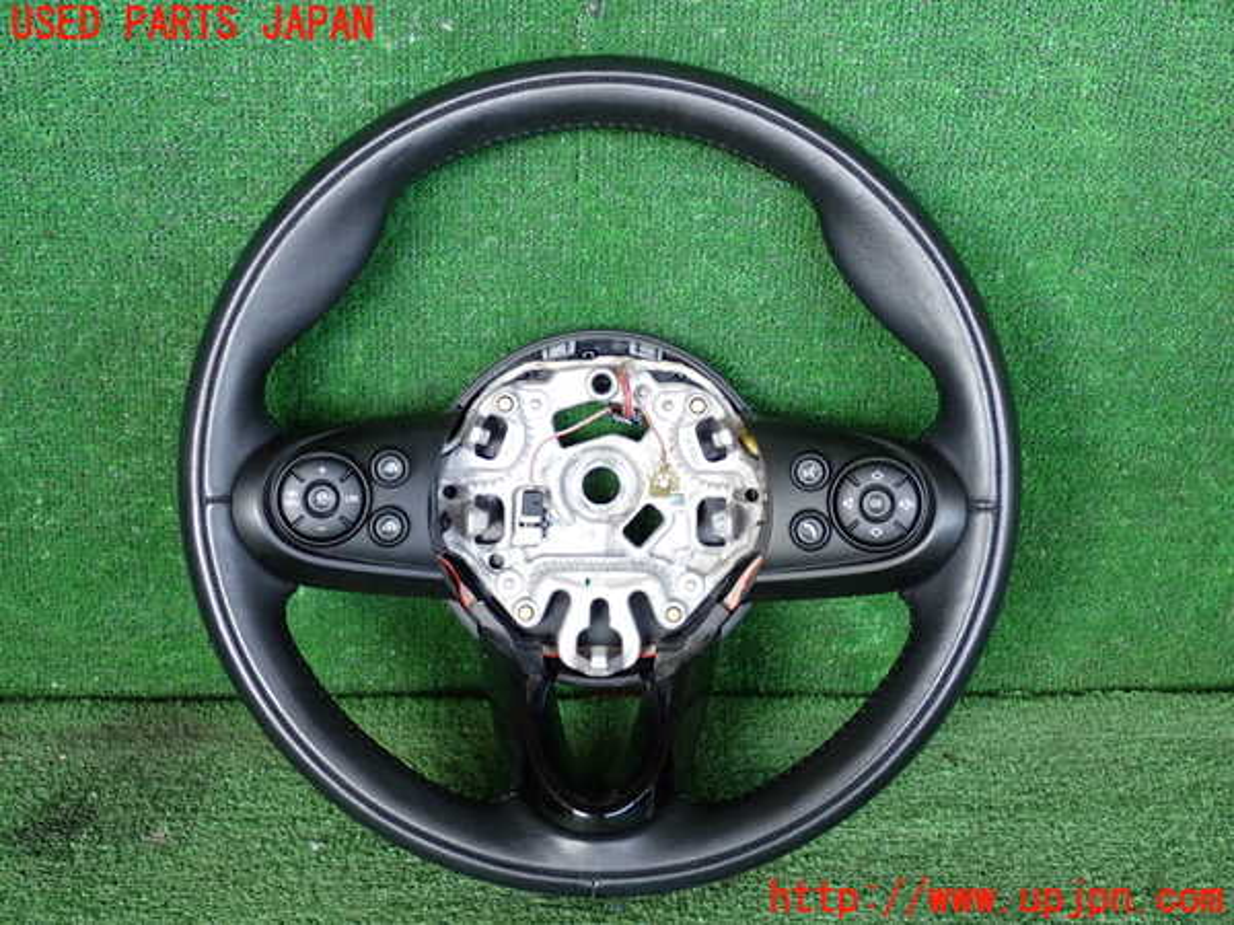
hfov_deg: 42.9
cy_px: 462
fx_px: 1569
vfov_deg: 32.9
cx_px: 617
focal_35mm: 44
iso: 500
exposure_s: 1/125
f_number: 2.9
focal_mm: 7.84
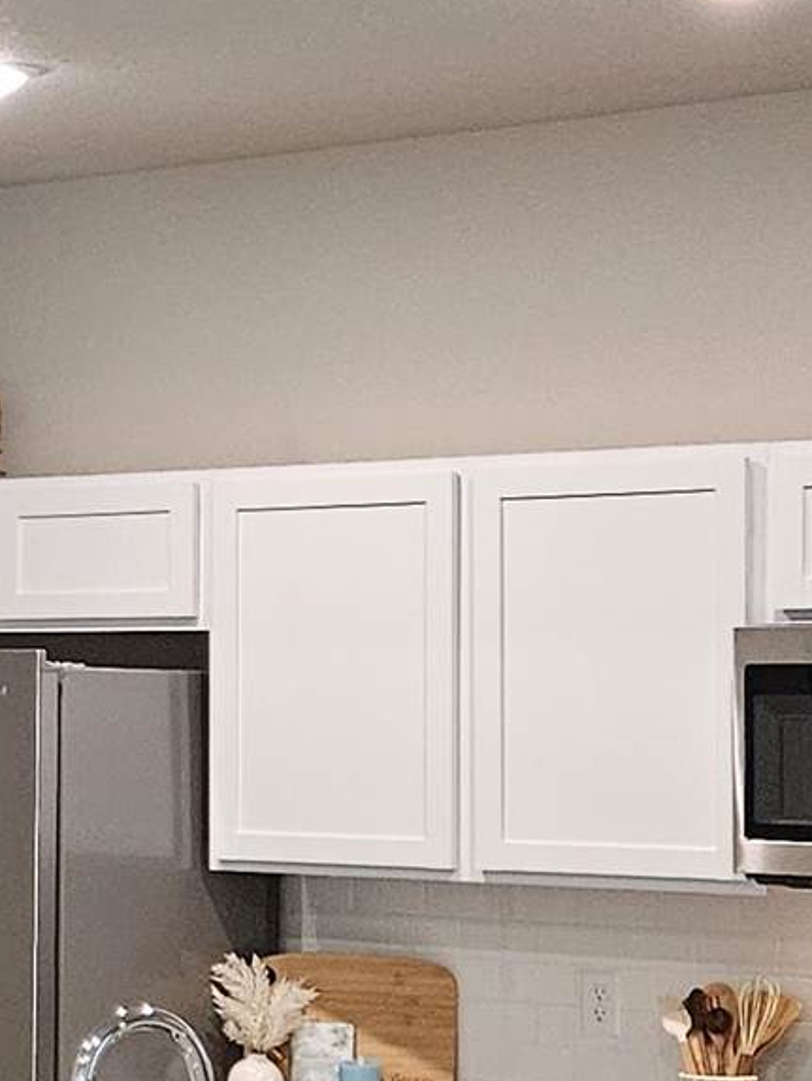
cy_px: 635
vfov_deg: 16.0
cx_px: -980
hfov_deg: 10.7
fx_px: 3844
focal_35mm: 123
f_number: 1.8
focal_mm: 5.4
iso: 500
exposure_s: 1/120
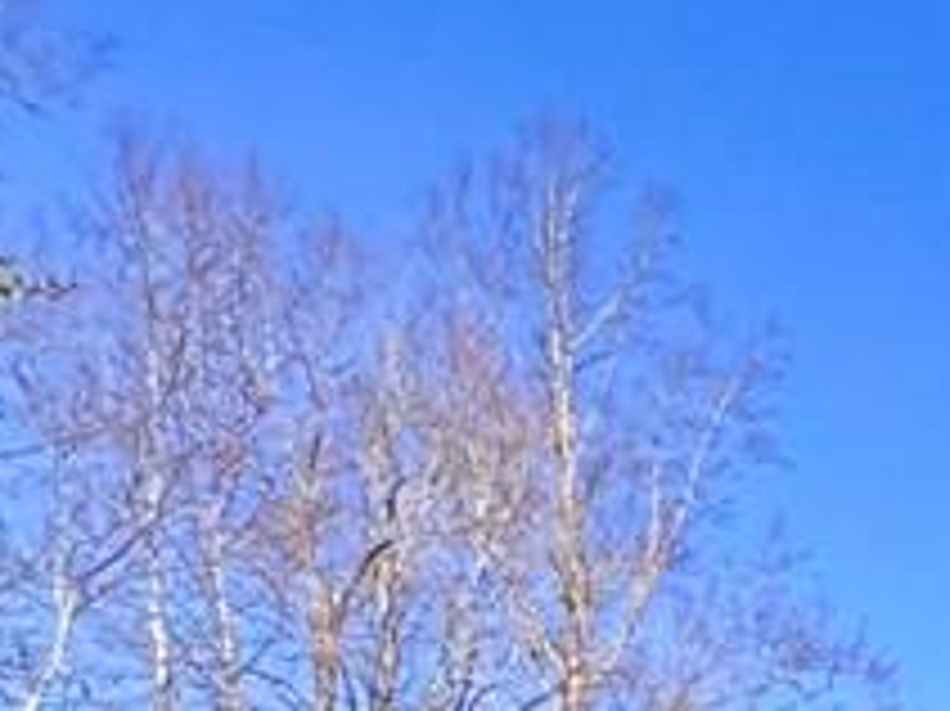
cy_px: 1364
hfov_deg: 16.5
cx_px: 2130
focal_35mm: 68
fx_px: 1865
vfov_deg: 16.9
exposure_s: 1/479
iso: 40
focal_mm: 2.22
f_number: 2.2
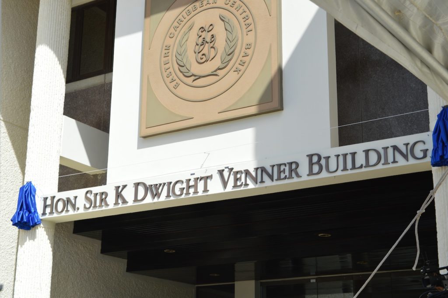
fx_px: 746
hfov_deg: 33.4
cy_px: 149
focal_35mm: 60
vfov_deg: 22.6
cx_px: 224
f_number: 9
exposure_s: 1/320
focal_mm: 40
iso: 100
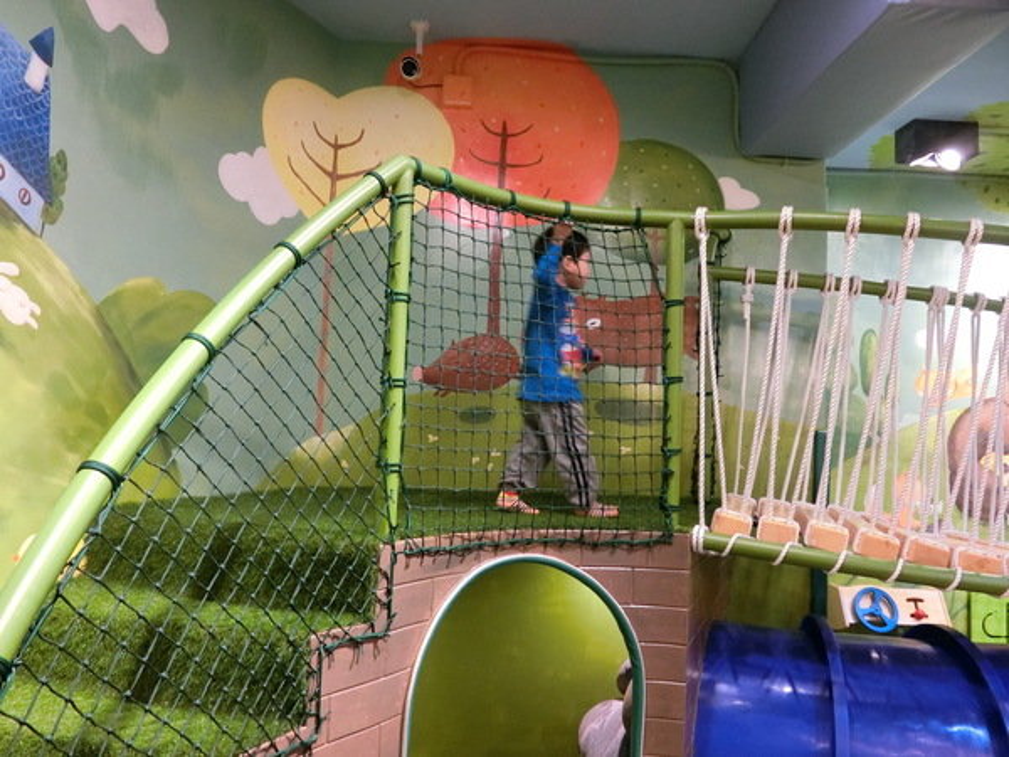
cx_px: 504
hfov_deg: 69.4
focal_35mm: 25
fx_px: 729
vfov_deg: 54.9
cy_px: 378
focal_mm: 5.4
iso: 640
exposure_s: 1/30
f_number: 2.8
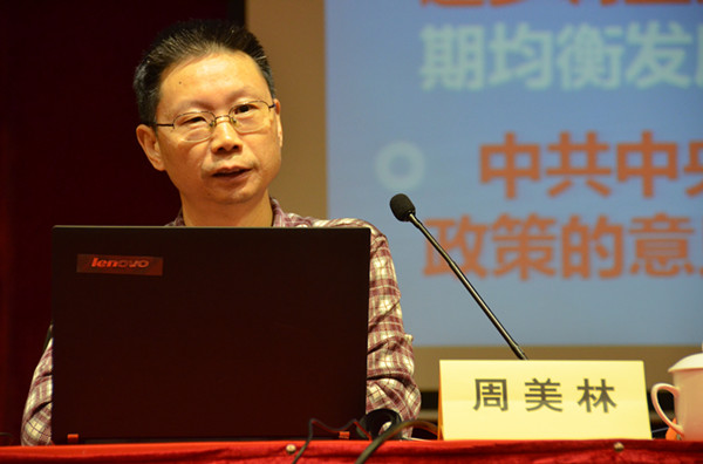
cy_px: 232
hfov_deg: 12.3
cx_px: 352
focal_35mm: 168
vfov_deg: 8.1
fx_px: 3270
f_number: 5.3
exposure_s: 1/50
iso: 2000
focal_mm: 112
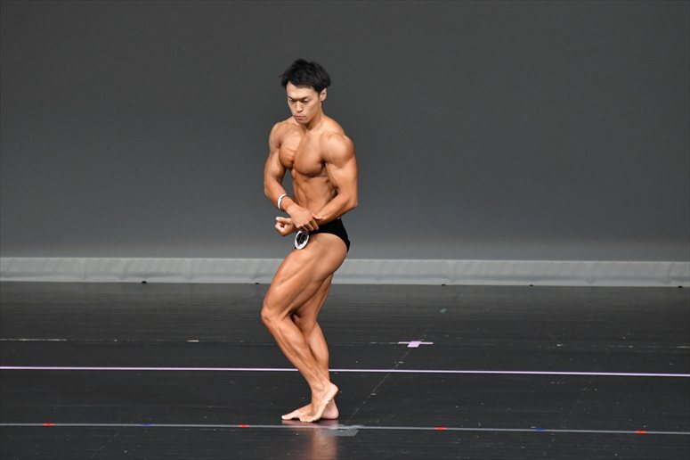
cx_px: 345
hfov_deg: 6.5
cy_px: 230
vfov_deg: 4.4
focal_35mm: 315
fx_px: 6035
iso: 4000
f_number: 5.6
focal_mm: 210
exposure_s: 1/400
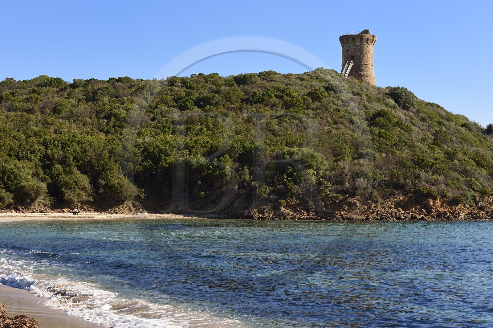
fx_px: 958
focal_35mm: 70
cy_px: 164
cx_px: 246
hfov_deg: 28.9
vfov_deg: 19.4
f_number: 9
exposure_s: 1/320
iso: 200
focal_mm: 70
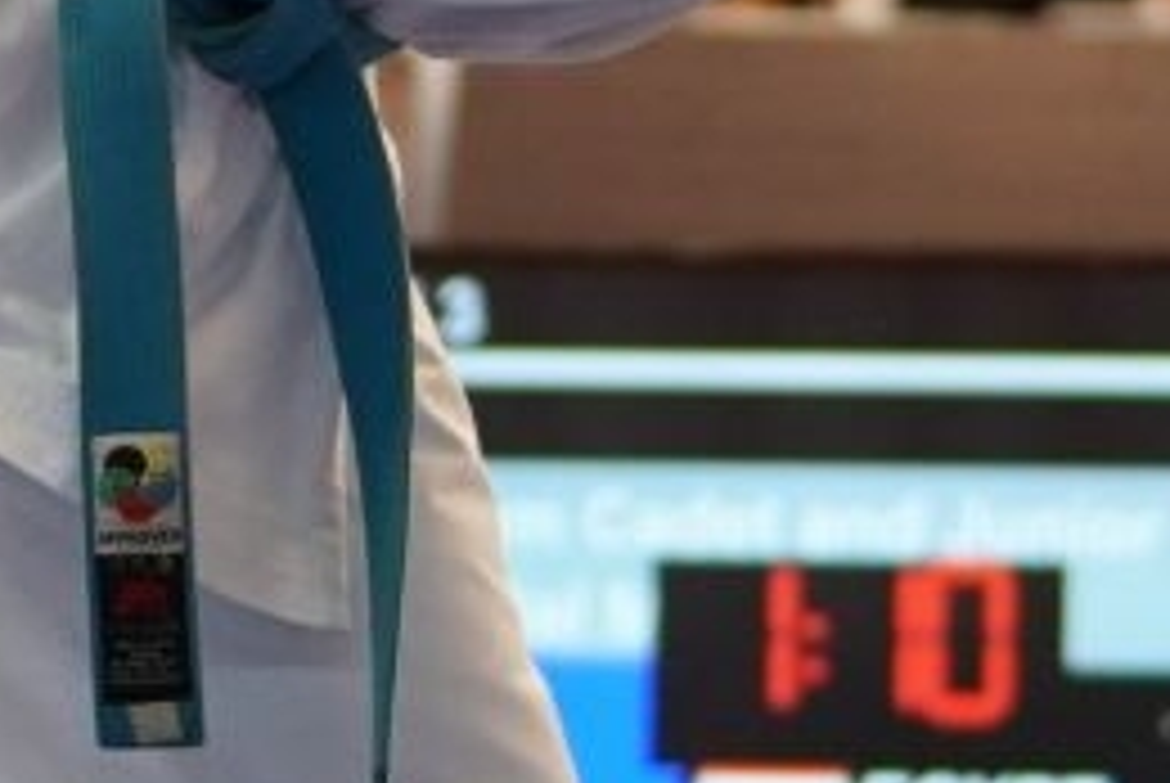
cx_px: 76
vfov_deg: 2.8
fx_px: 15747
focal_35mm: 484
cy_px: -198
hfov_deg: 4.3
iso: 1250
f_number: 2.8
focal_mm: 70
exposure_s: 1/500
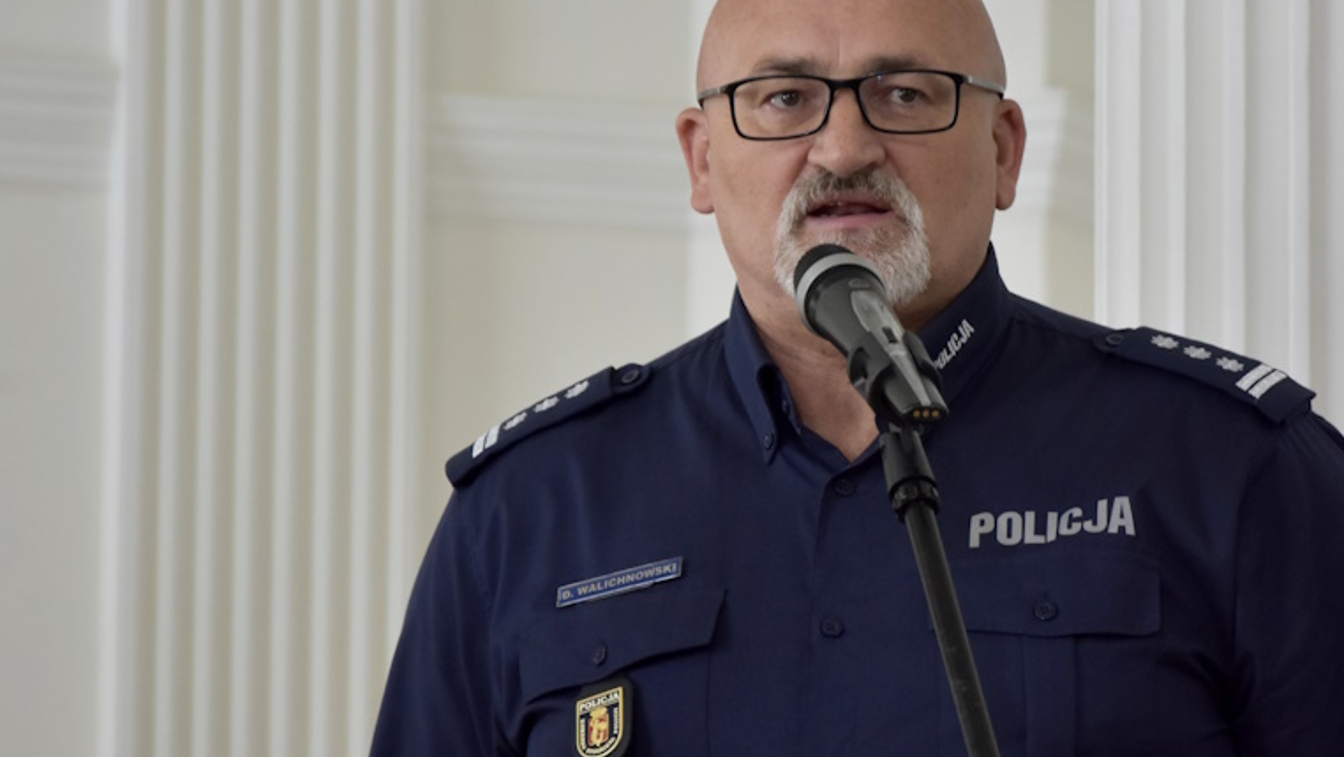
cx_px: 875
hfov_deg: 8.3
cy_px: 289
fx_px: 9261
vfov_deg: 4.7
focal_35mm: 260
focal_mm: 105
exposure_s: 1/125
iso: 800
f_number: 5.6
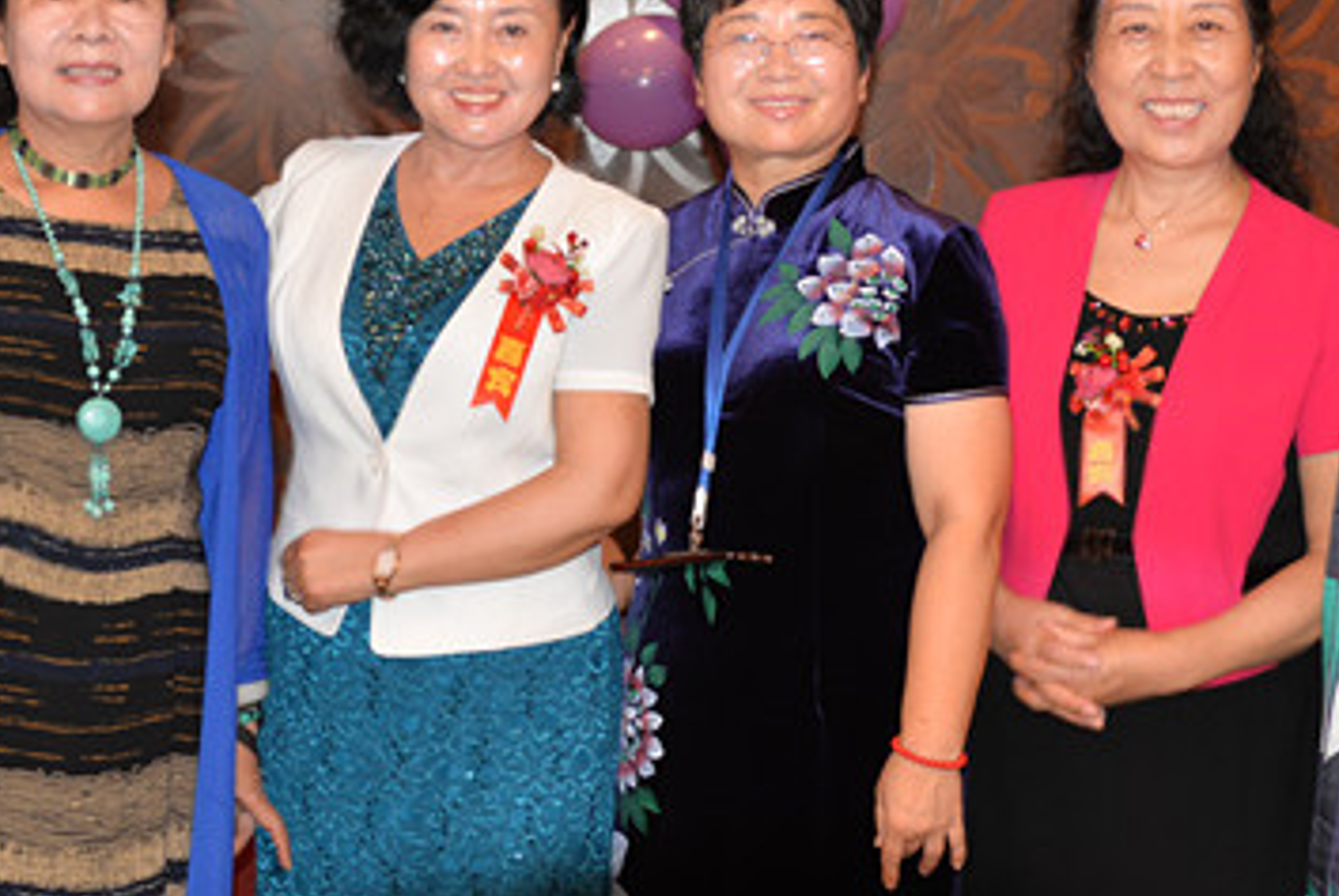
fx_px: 2942
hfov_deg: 25.6
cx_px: 704
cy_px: 223
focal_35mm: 79
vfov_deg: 17.2
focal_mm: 35
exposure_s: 1/60
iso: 800
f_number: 3.8
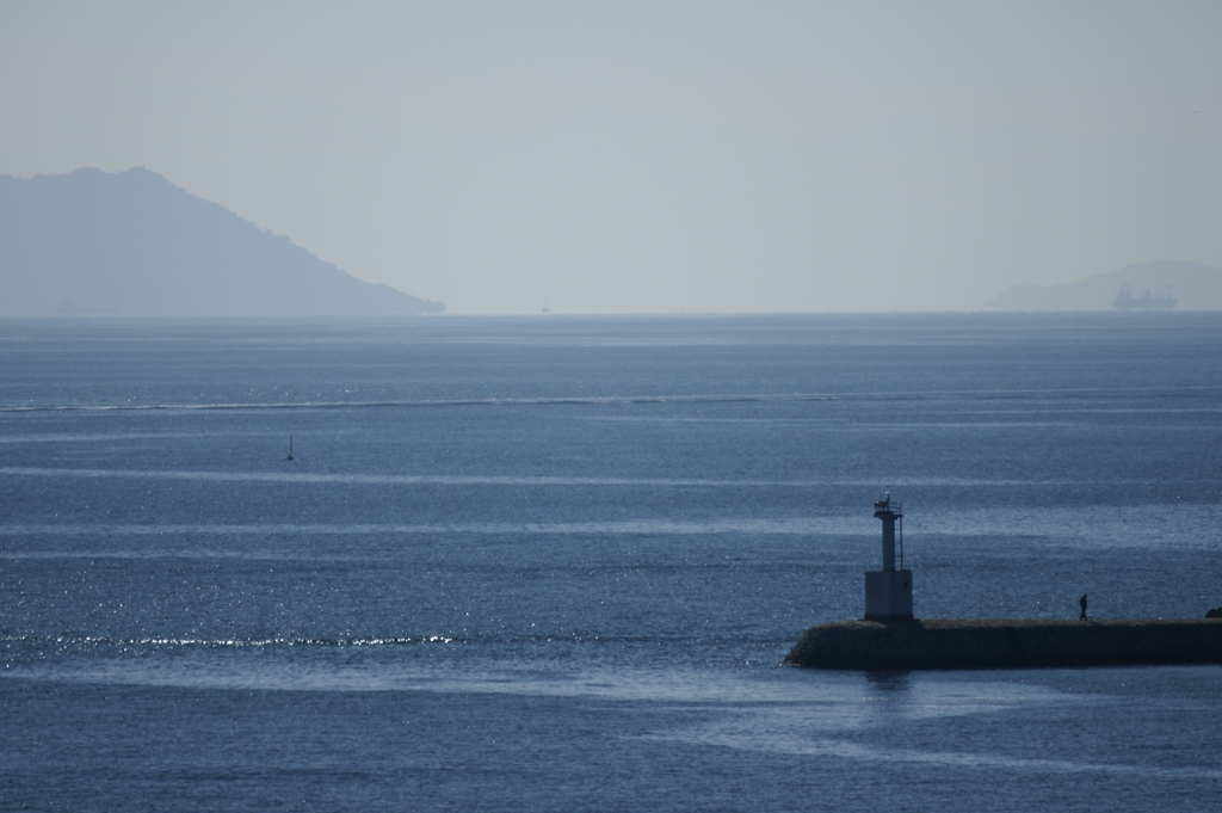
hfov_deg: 4.6
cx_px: 611
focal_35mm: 450
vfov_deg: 3.1
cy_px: 406
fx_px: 15262
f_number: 5.6
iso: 100
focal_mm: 300
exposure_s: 1/640
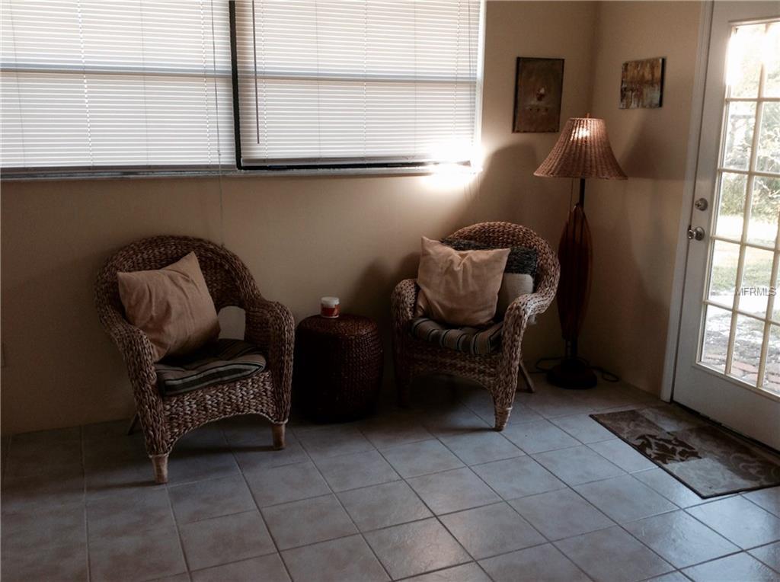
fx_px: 787
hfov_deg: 52.7
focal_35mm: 35
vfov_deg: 40.6
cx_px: 390
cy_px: 291
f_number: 2.4
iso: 64
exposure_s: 1/30
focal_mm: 4.28
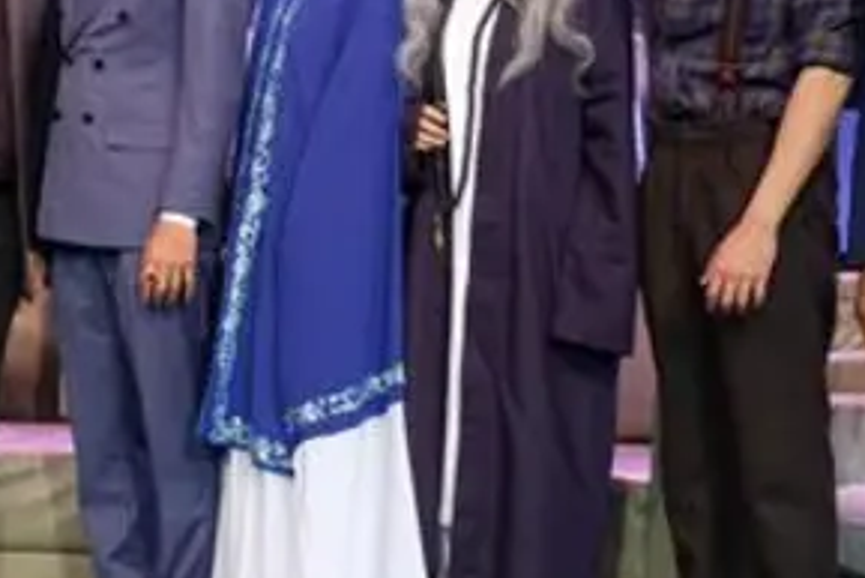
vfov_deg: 14.1
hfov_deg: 20.7
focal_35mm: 97
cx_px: 123
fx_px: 2332
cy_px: 129
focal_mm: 24.3
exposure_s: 1/50
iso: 640
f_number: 6.4
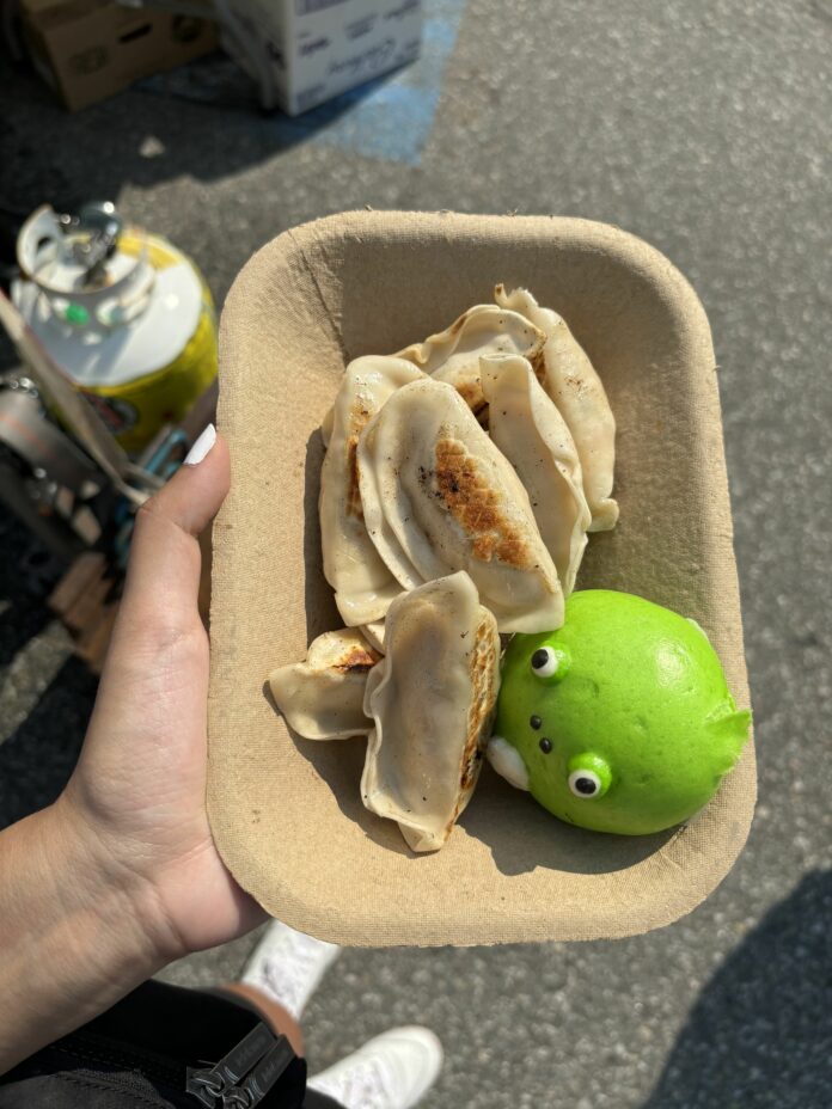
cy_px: 554
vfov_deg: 67.3
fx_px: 833
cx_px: 416
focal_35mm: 26
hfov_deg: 53.1
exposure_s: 1/4630
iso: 50
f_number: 1.6
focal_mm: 5.96
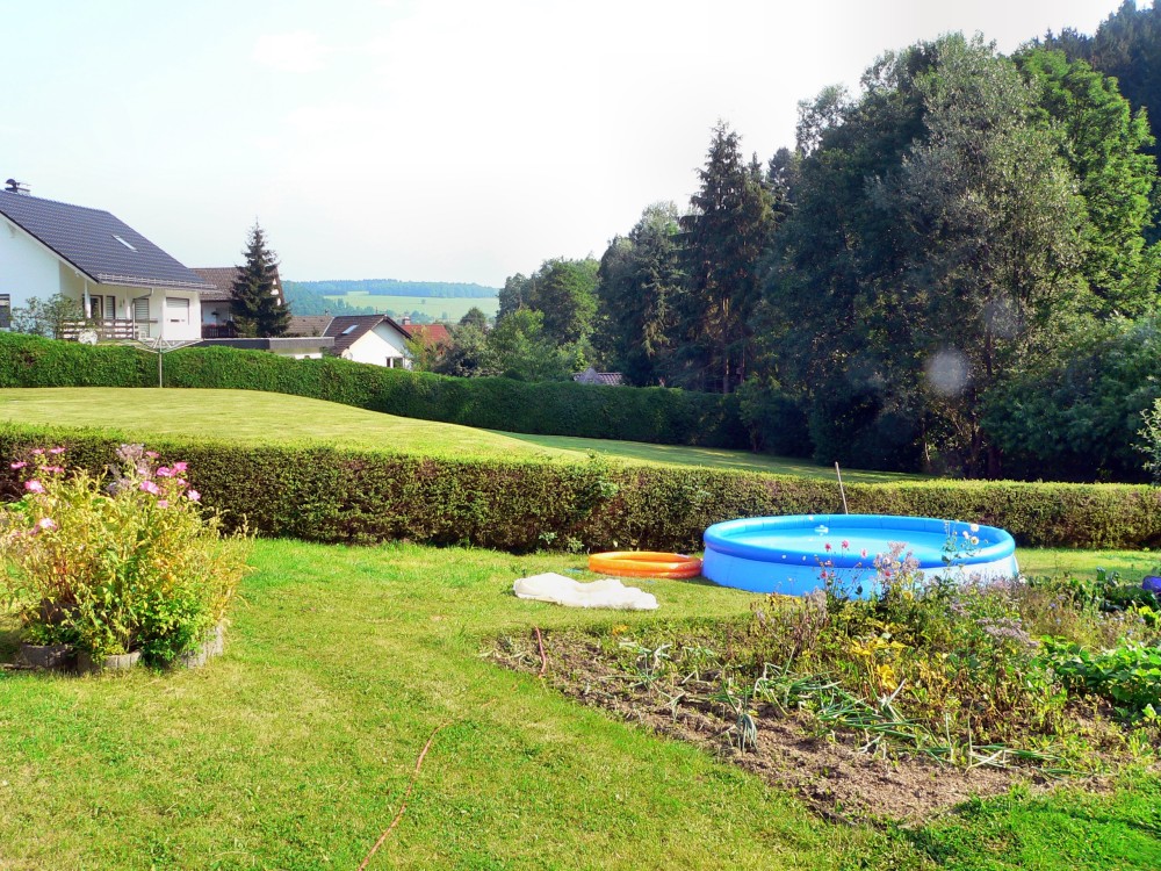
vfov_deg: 39.7
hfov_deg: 51.4
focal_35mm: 36
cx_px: 580
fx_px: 1207
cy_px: 436
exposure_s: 1/160
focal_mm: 6
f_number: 4
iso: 80
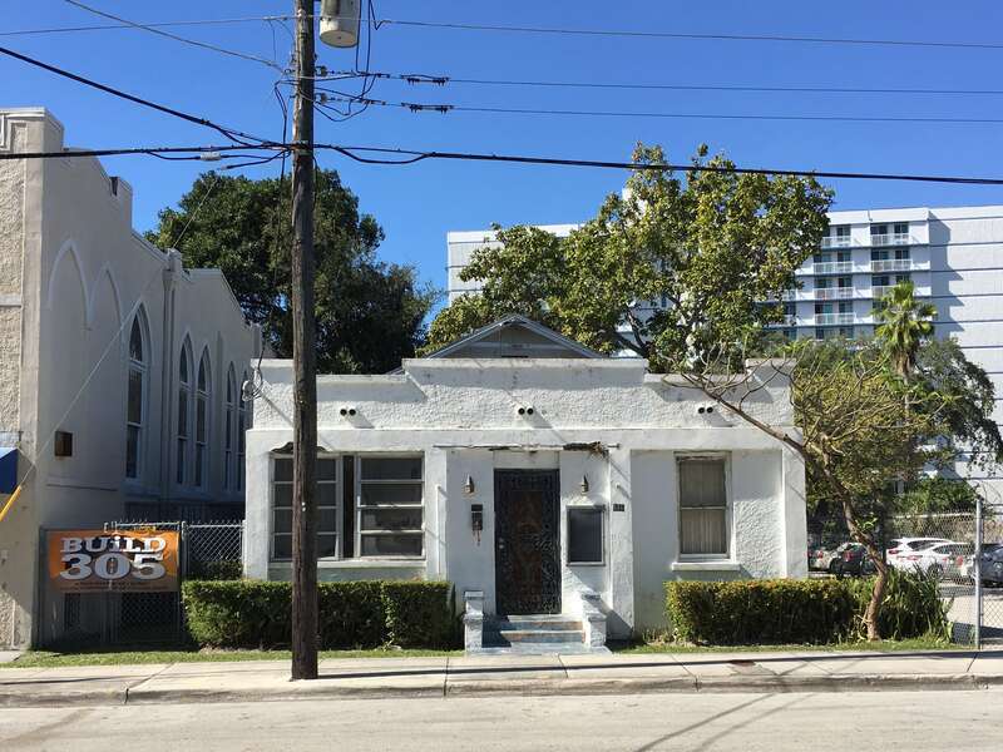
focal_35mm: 29
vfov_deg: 48.2
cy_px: 376
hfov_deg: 61.7
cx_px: 502
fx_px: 840
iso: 25
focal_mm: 4.15
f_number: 2.2
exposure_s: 1/1221
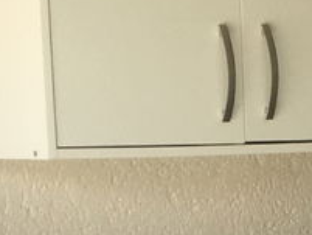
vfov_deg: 6.2
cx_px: 464
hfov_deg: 8.4
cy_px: 549
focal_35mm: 231
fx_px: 2083
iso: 25
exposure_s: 1/232
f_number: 2.2
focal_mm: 4.15
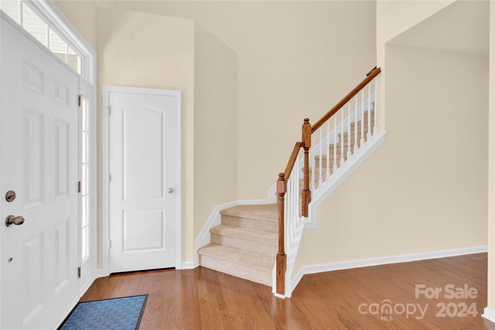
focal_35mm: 16
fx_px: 220
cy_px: 165
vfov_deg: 73.8
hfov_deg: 96.7
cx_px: 248
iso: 640
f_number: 13
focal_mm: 16
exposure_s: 1/10
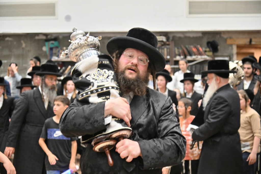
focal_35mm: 65
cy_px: 87
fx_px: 471
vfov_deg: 20.9
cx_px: 130
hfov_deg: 31.0
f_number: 4
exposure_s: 1/200
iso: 1250
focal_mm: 65
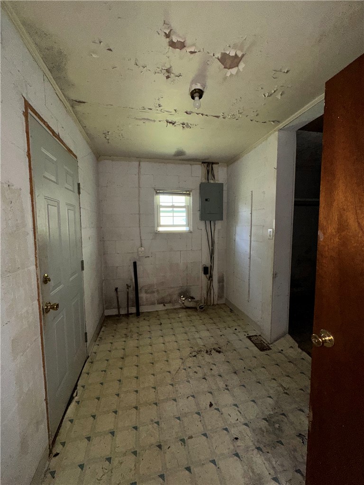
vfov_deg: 102.1
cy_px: 242
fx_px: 196
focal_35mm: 14
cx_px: 182
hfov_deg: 85.7
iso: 80
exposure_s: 1/70
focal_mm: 2.22
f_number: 2.2
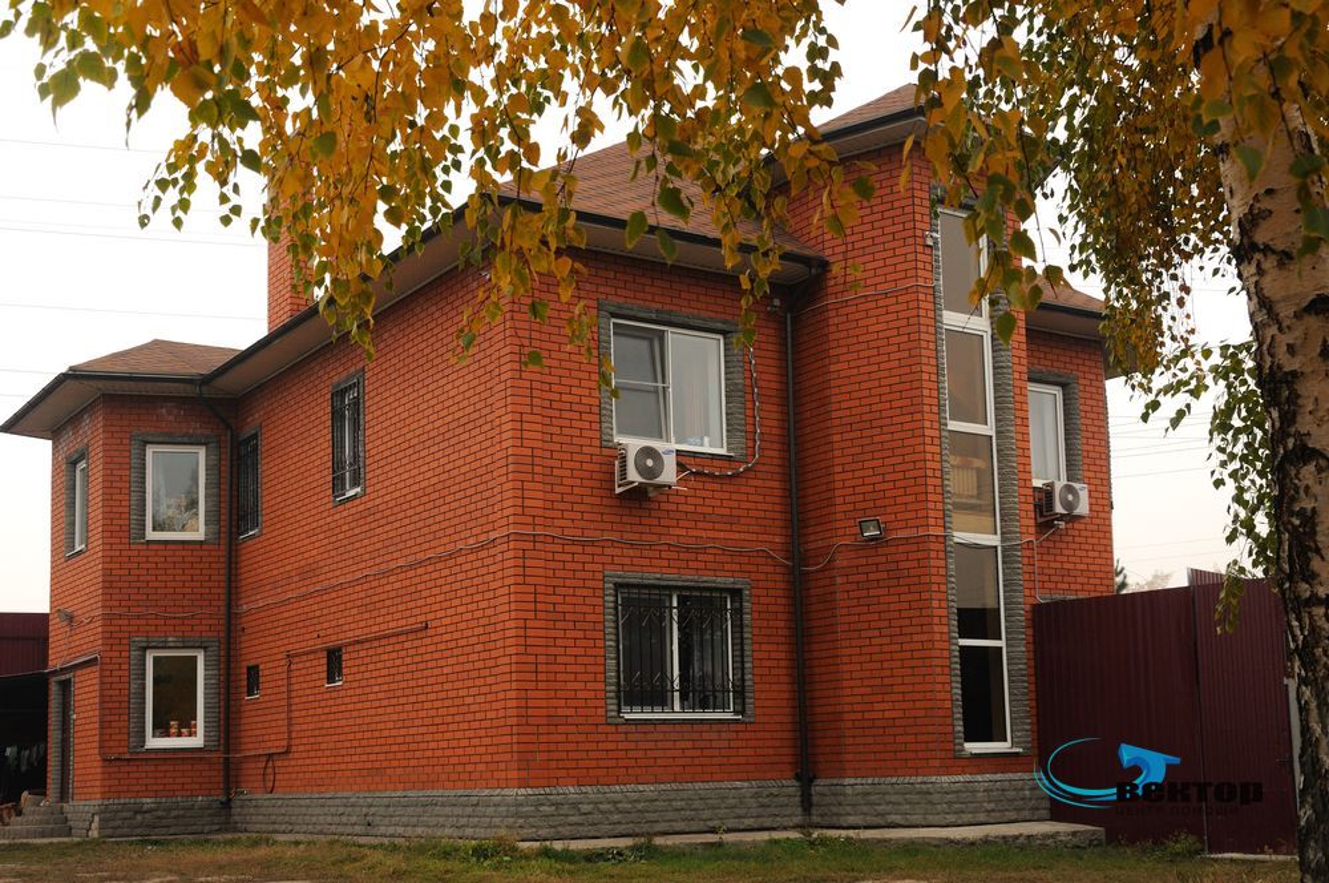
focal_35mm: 39
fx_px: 1438
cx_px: 664
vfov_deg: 34.1
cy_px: 442
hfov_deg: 49.6
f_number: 8
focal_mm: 26
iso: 400
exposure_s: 1/250
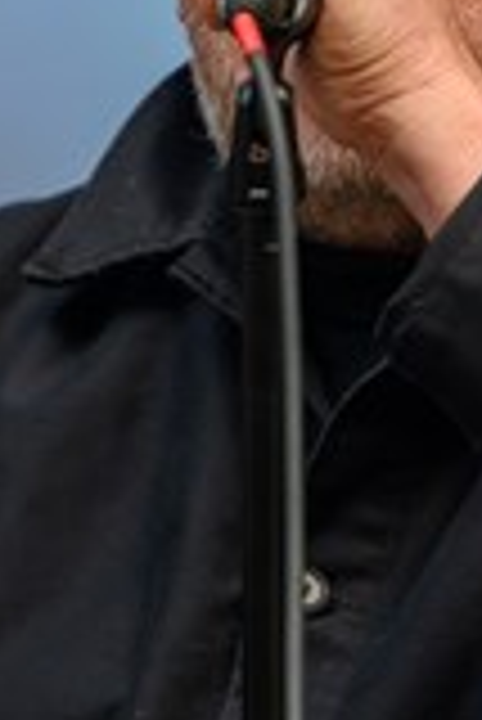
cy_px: 639
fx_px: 10821
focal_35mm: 540
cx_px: 279
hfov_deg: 2.6
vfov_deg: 3.8
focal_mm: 120
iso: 640
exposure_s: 1/800
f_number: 2.8
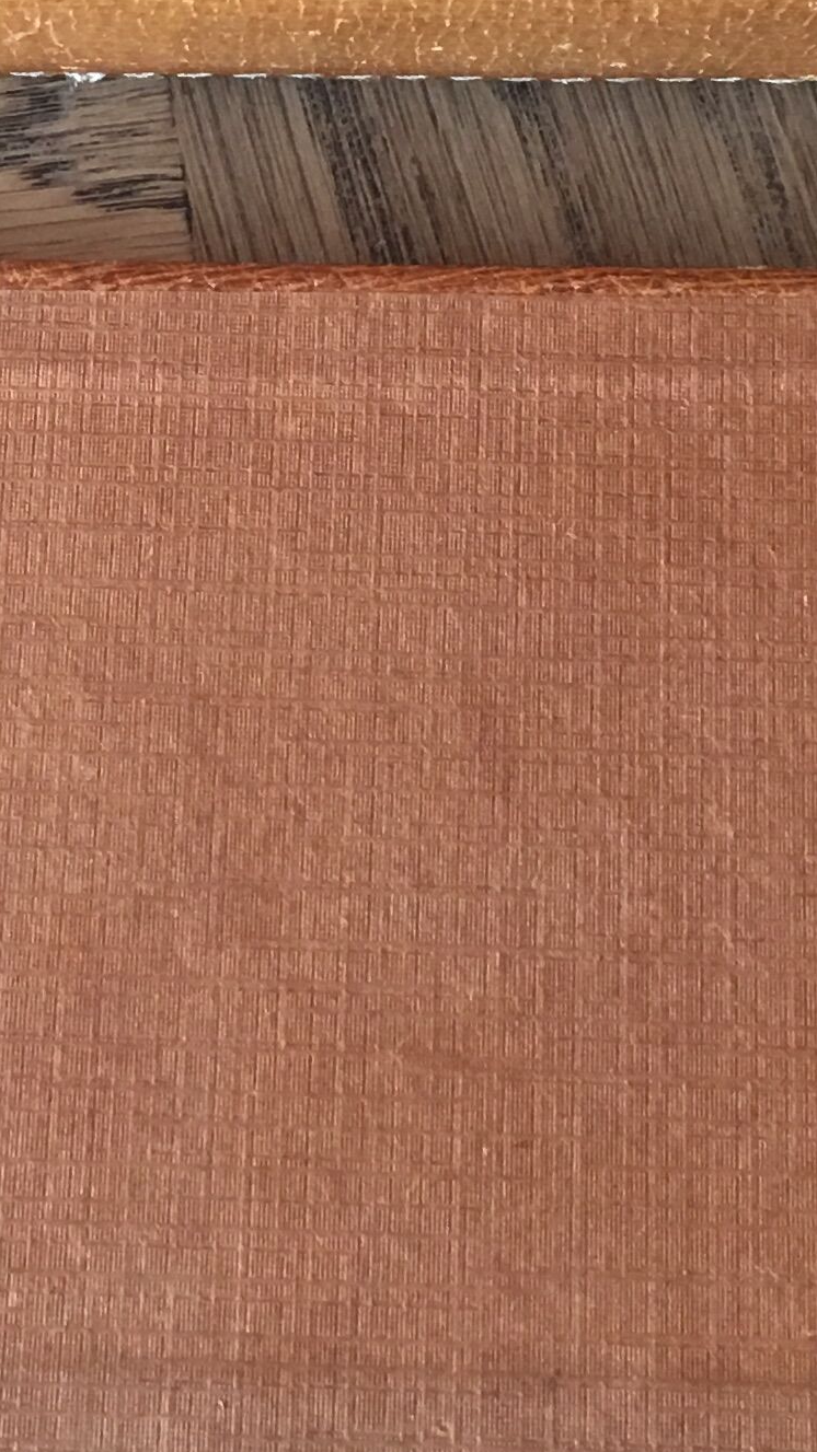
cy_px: 46
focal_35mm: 96
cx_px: 233
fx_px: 3699
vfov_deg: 21.5
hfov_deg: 12.6
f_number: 2.2
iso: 64
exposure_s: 1/17
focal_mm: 4.15
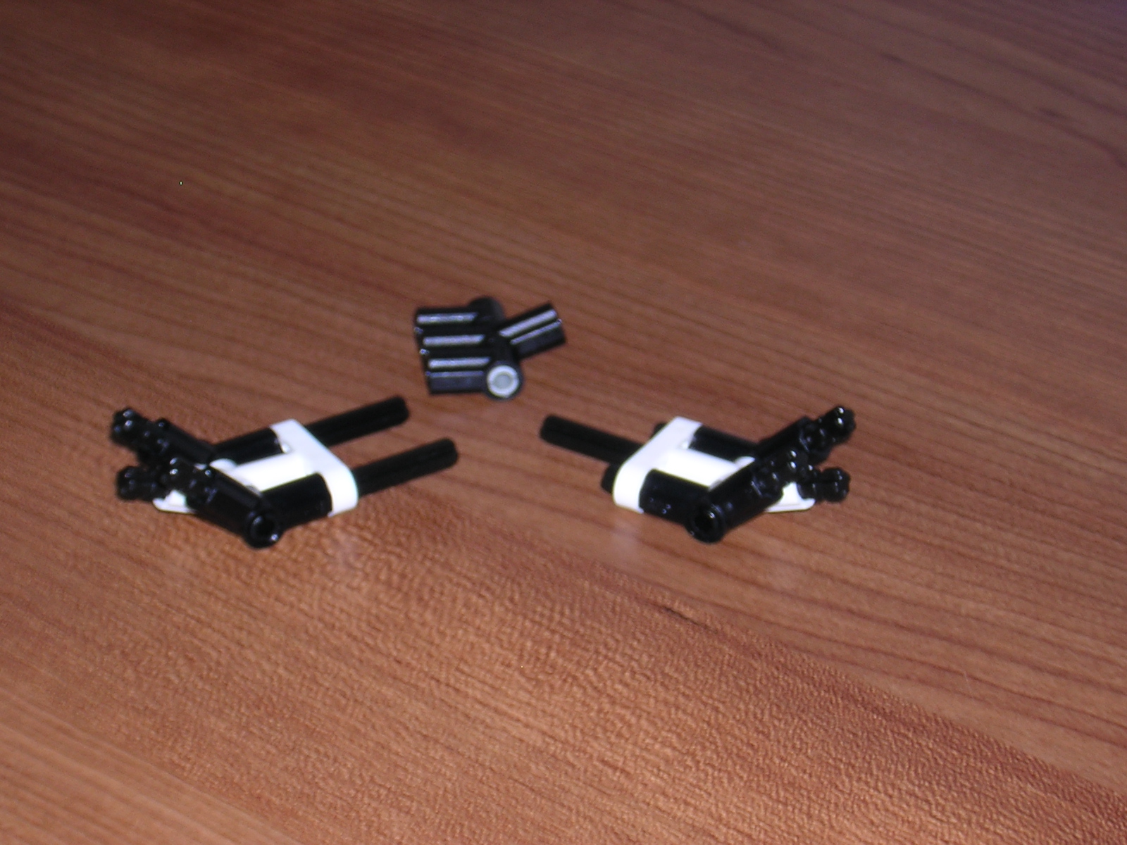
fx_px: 3516
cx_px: 564
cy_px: 422
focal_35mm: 108
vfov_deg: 13.7
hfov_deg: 18.2
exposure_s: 1/60.1
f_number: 4.7
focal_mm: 14.1
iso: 100
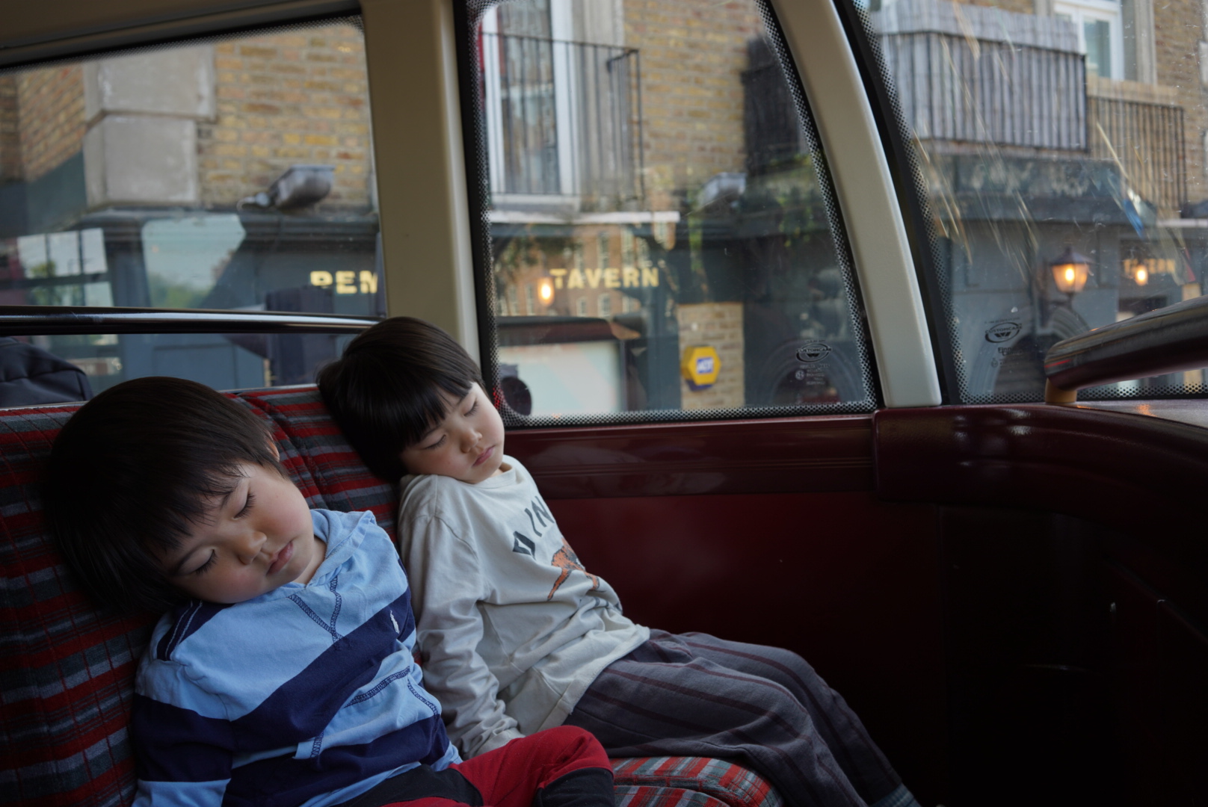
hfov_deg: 54.4
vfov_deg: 37.9
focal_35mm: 35
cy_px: 404
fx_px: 1175
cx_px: 604
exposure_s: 1/80
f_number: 6.3
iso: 160
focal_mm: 35
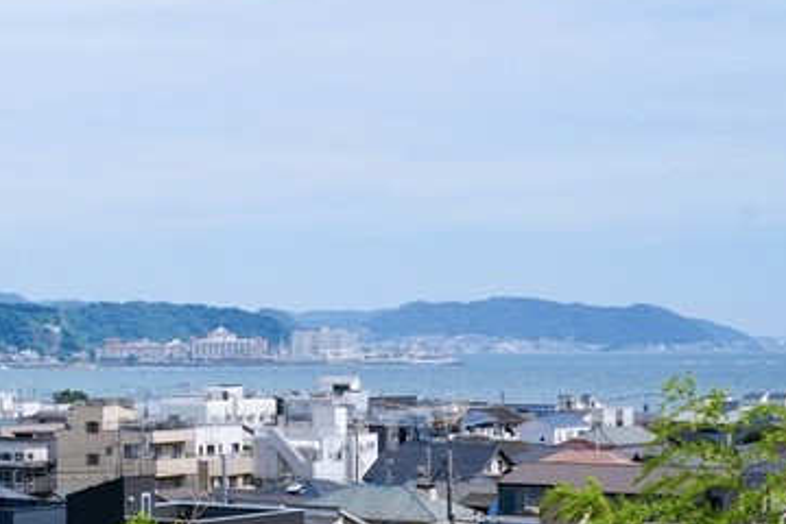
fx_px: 2009
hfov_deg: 20.8
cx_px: -122
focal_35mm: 92
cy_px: 255
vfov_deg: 14.9
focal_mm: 39
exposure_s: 1/1600
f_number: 8
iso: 320
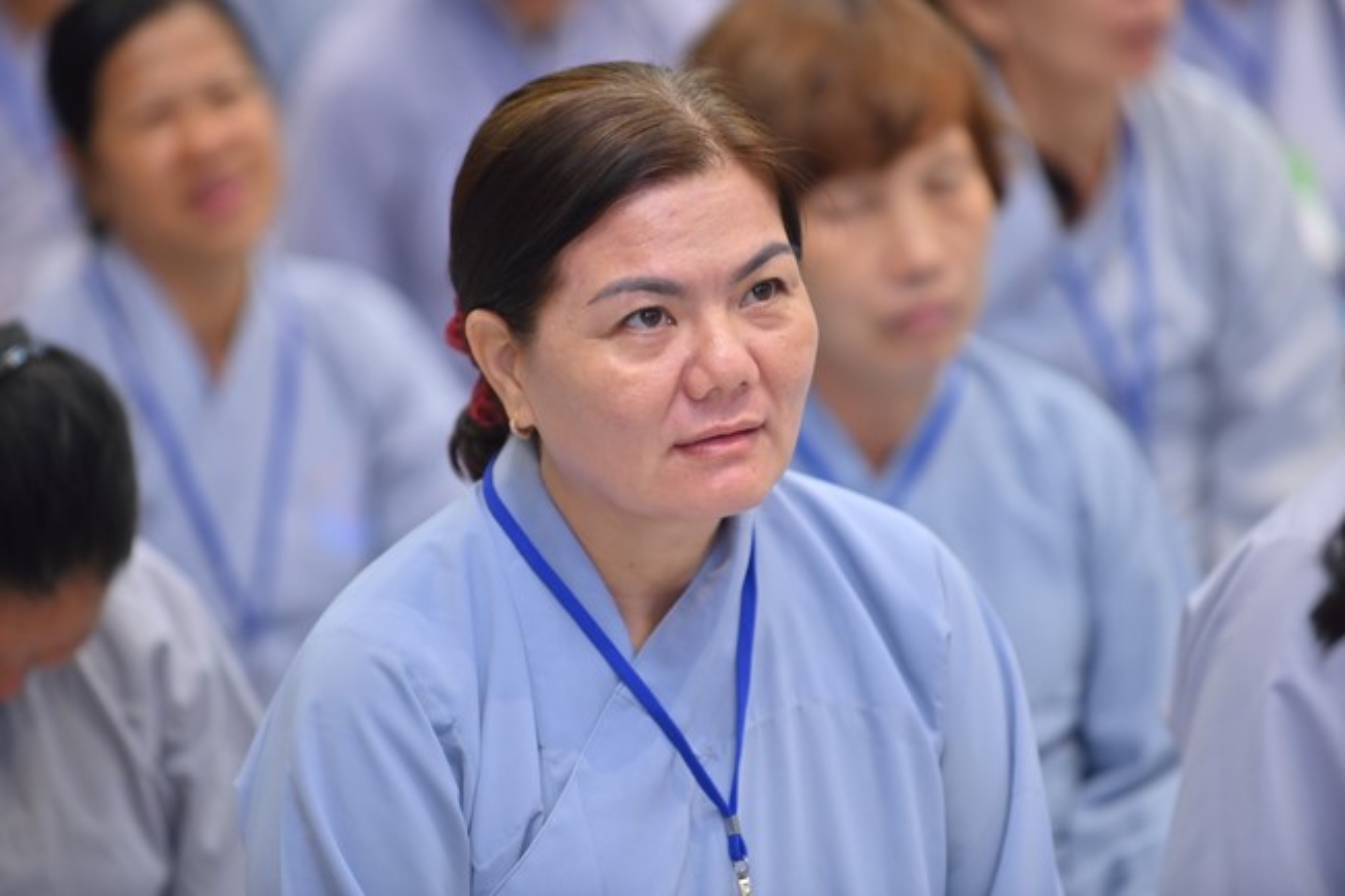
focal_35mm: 200
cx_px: 672
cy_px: 448
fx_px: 7470
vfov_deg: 6.9
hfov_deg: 10.3
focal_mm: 200
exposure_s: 1/80
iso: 800
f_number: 2.8
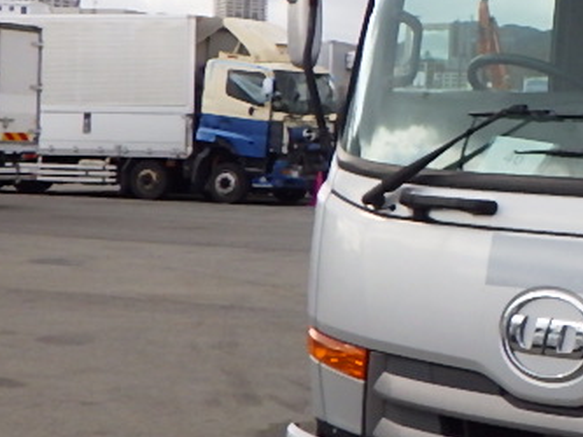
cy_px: 143
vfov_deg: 17.1
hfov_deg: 19.8
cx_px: 863
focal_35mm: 86
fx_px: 1449
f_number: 4.2
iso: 250
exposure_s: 1/640
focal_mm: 5
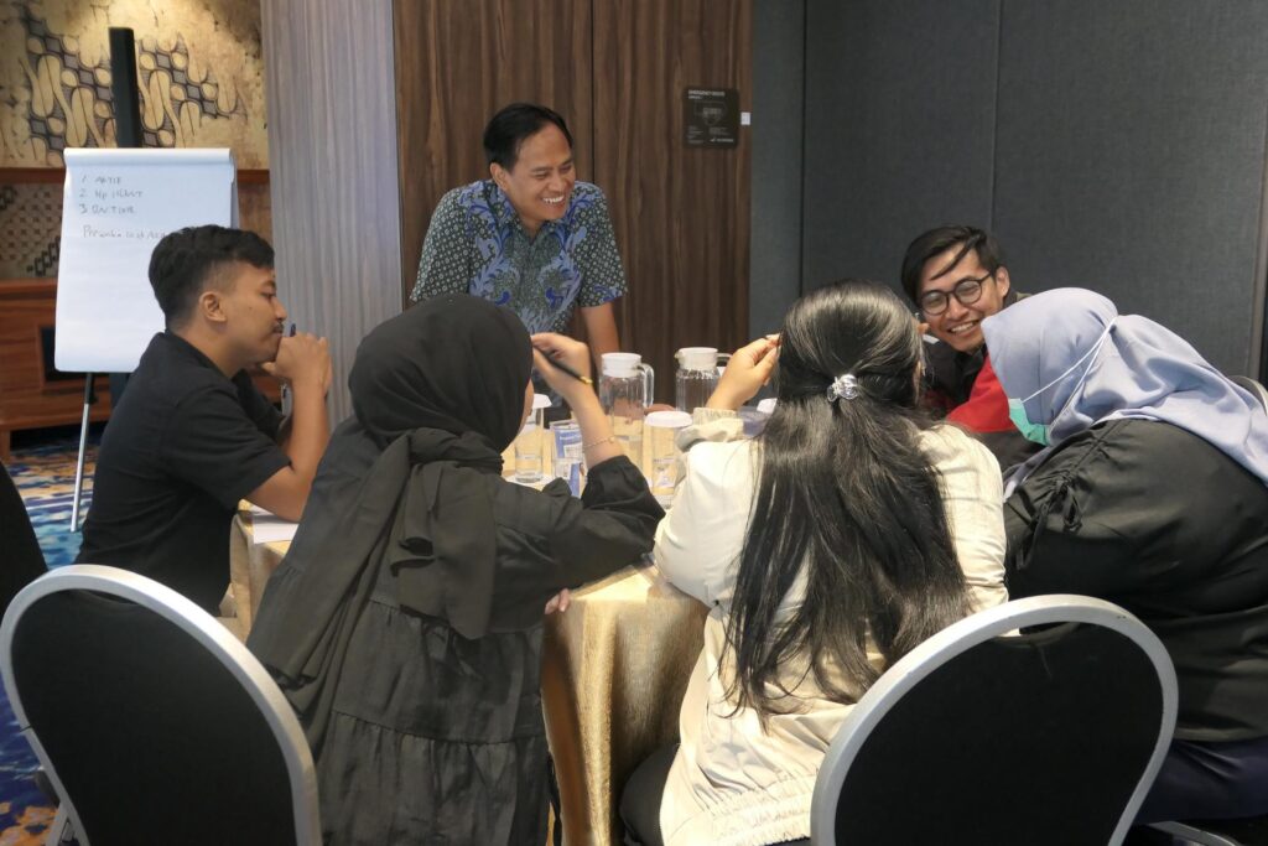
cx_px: 634
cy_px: 423
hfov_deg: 53.1
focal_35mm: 36
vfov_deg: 36.9
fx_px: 1268
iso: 1250
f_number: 2.8
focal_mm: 13
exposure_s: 1/80
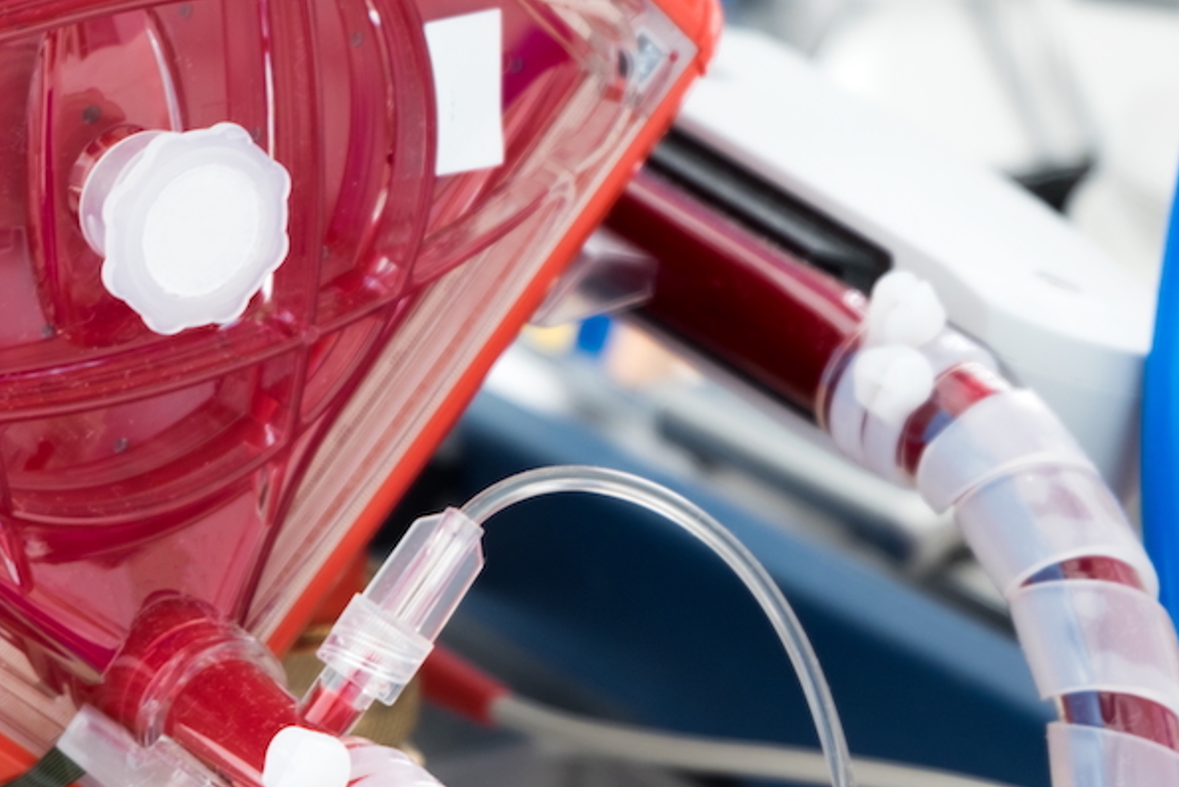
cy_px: 399
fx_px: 4127
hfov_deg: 16.2
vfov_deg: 10.9
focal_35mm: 126
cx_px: 460
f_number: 5.6
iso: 320
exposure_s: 1/8
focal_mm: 50
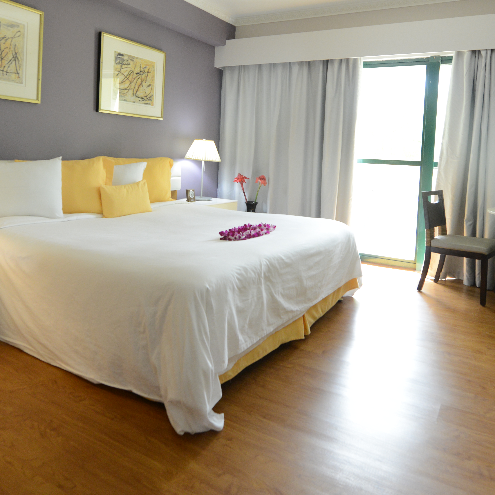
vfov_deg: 58.1
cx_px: 254
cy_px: 178
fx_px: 437
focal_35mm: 27
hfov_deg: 59.1
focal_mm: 14
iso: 1250
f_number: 4
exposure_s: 1/60
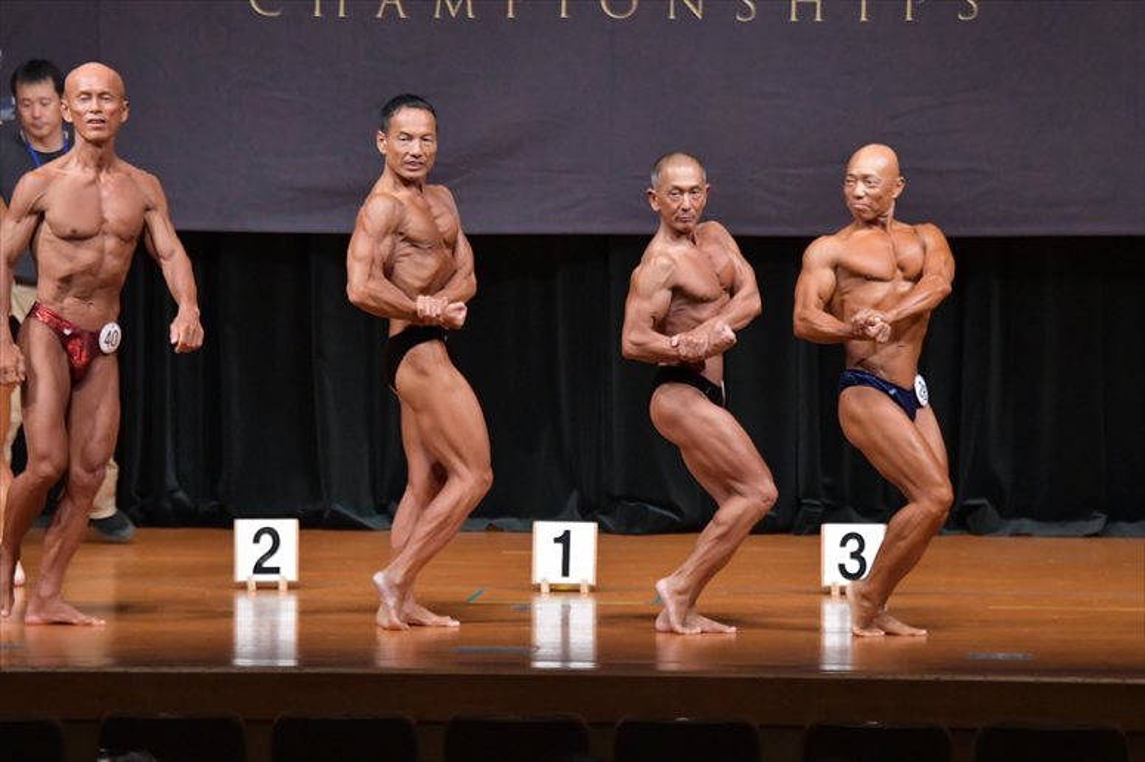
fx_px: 6899
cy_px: 381
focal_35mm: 217
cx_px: 572
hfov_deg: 9.5
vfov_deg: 6.3
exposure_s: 1/400
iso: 6400
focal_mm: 145
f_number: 5.6
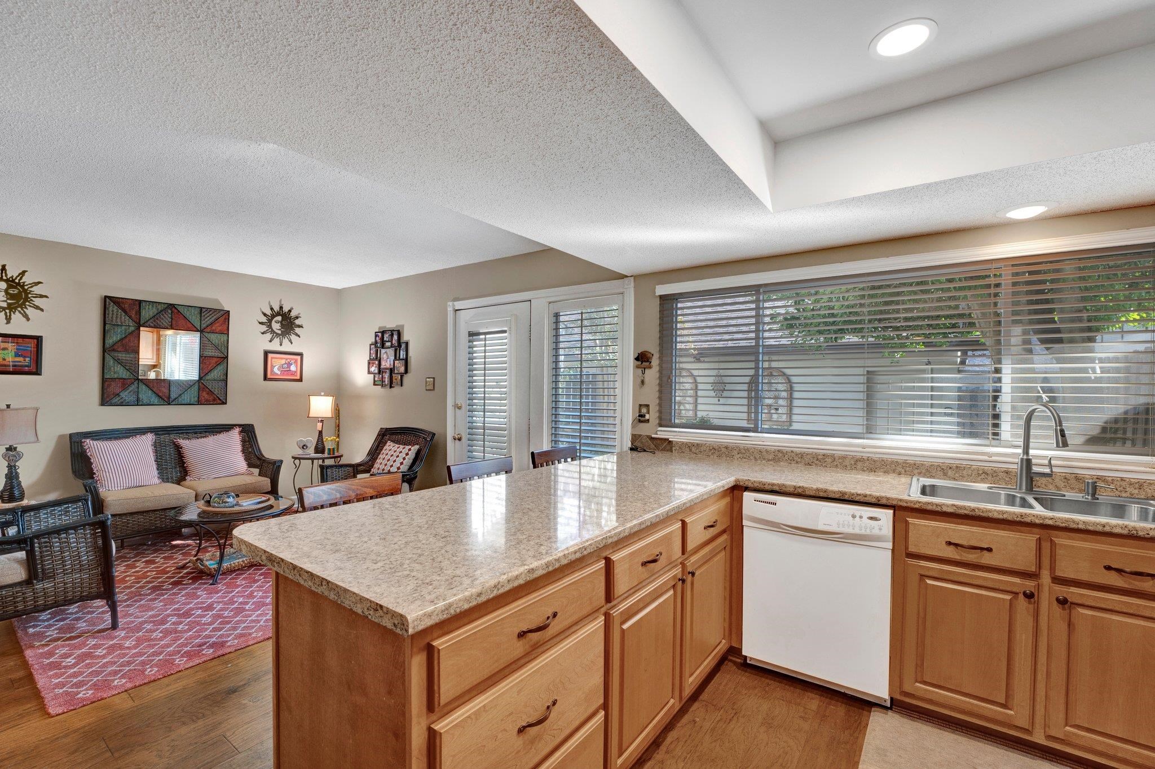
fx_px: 497
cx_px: 578
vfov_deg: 75.5
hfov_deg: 98.6
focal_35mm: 16
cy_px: 384
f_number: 8
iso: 400
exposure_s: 1/20
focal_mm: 15.5
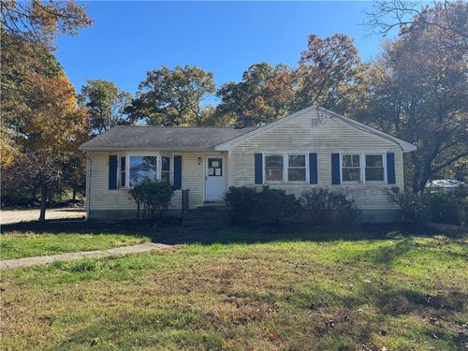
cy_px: 176
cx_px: 234
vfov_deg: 56.8
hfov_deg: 71.6
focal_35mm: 24
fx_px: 324
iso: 80
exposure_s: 1/1980
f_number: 1.78
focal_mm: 6.76
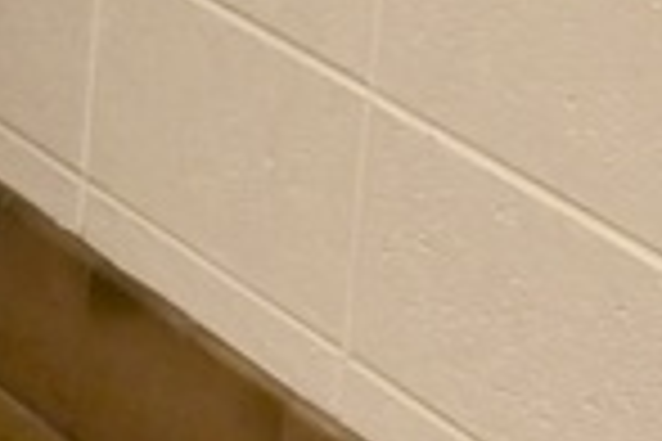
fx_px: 4983
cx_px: -1022
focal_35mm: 271
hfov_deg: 7.1
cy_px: -326
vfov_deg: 5.0
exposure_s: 1/100
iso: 5000
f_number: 6.3
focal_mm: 39
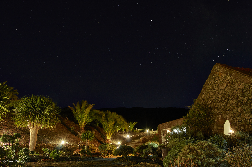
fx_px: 210
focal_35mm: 30
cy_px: 84
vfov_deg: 43.5
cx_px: 126
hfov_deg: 62.0
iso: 100
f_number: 6.3
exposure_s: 30.4
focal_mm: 20
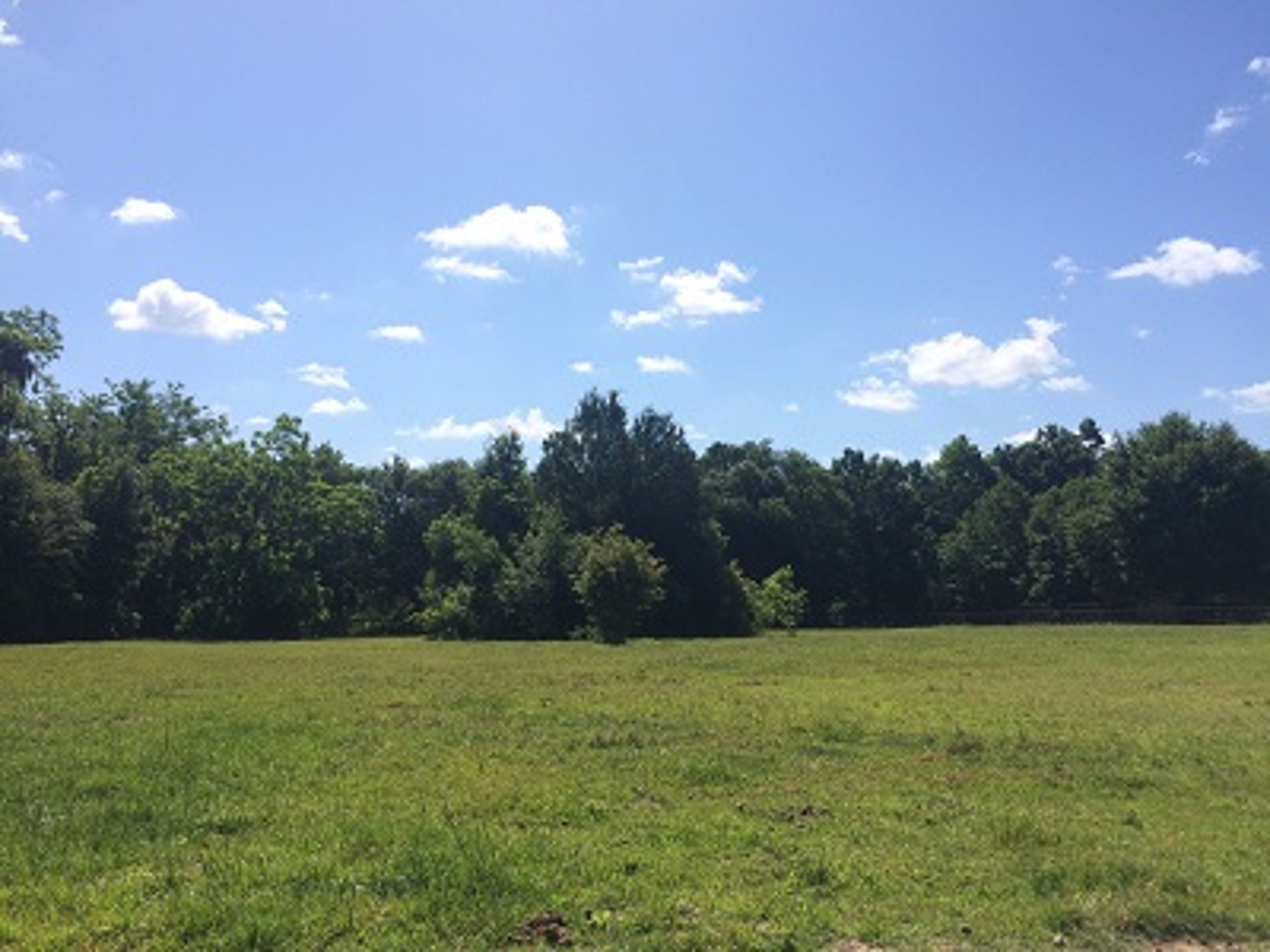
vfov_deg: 48.2
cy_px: 476
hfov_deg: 61.7
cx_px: 635
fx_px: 1064
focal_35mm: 29
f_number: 2.2
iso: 32
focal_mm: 4.15
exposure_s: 1/2933
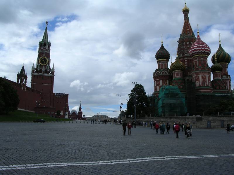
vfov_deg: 37.7
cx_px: 117
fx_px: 257
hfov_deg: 49.0
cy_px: 88
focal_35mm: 38
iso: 100
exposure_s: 1/473
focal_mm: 5.8
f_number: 5.6
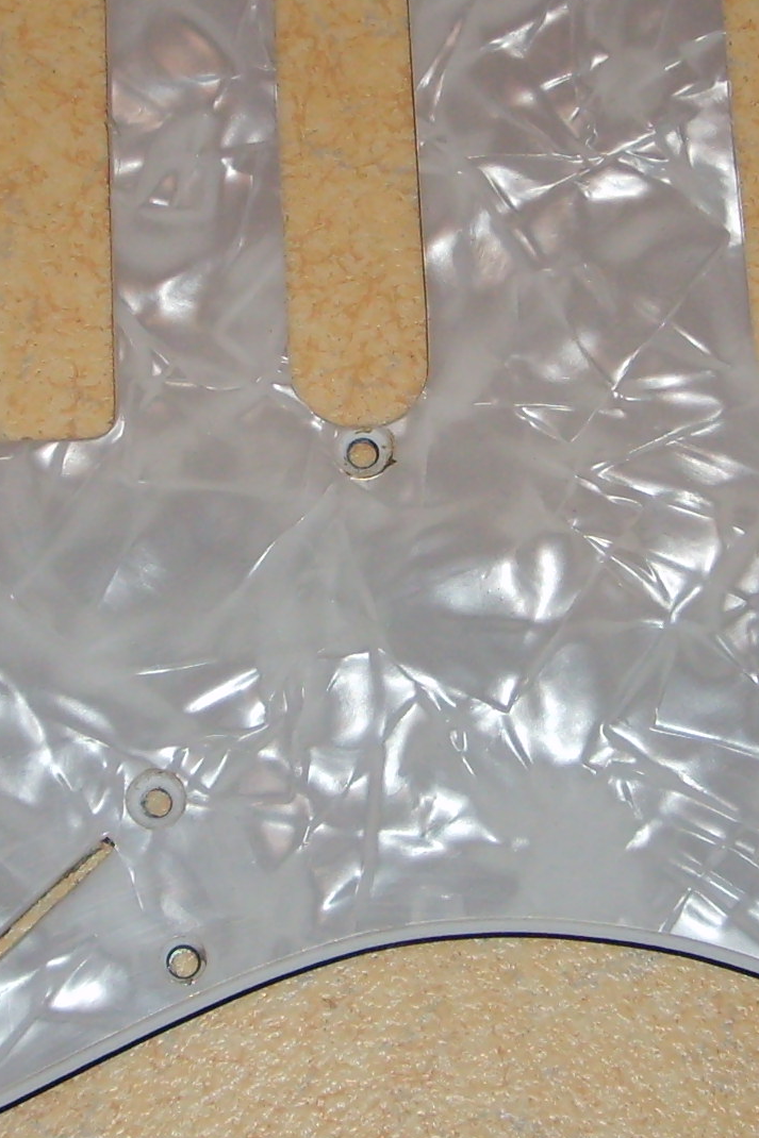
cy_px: 375
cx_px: 334
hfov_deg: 12.8
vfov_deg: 19.0
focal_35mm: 107
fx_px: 3385
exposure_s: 1/45
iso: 100
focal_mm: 7.2
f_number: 3
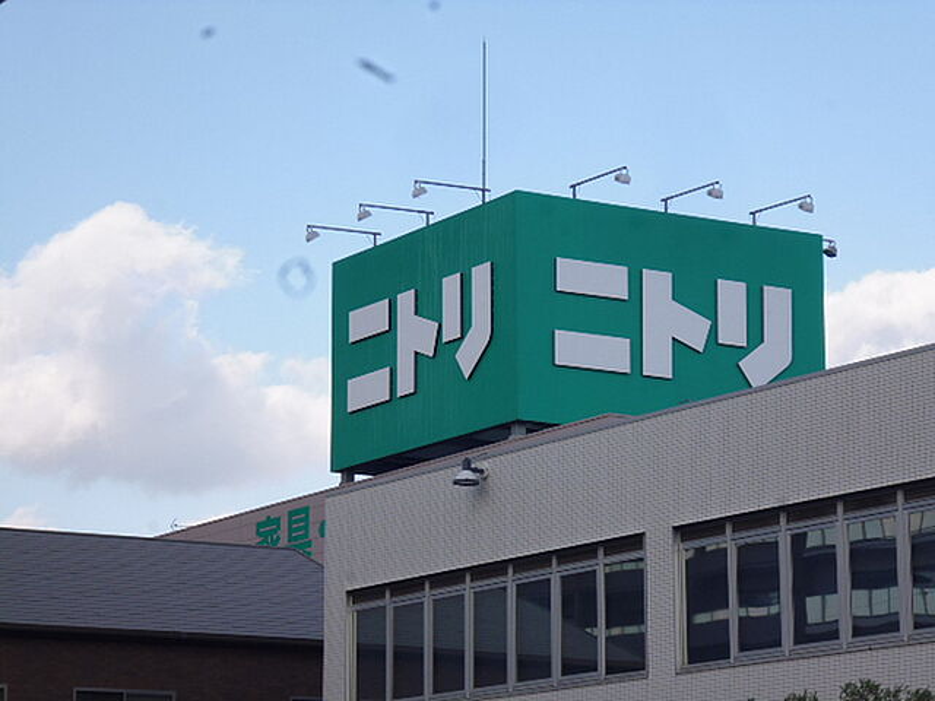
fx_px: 3241
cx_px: 468
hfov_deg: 16.4
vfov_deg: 12.3
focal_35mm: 120
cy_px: 350
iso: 100
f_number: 6.9
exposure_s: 1/160
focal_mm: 21.5
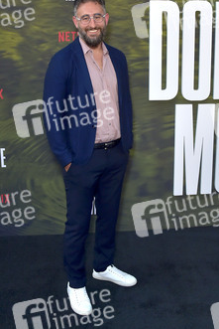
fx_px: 264
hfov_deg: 44.9
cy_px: 164
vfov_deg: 63.6
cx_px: 93
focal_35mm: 29
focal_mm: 24
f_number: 6.3
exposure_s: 1/250
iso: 800
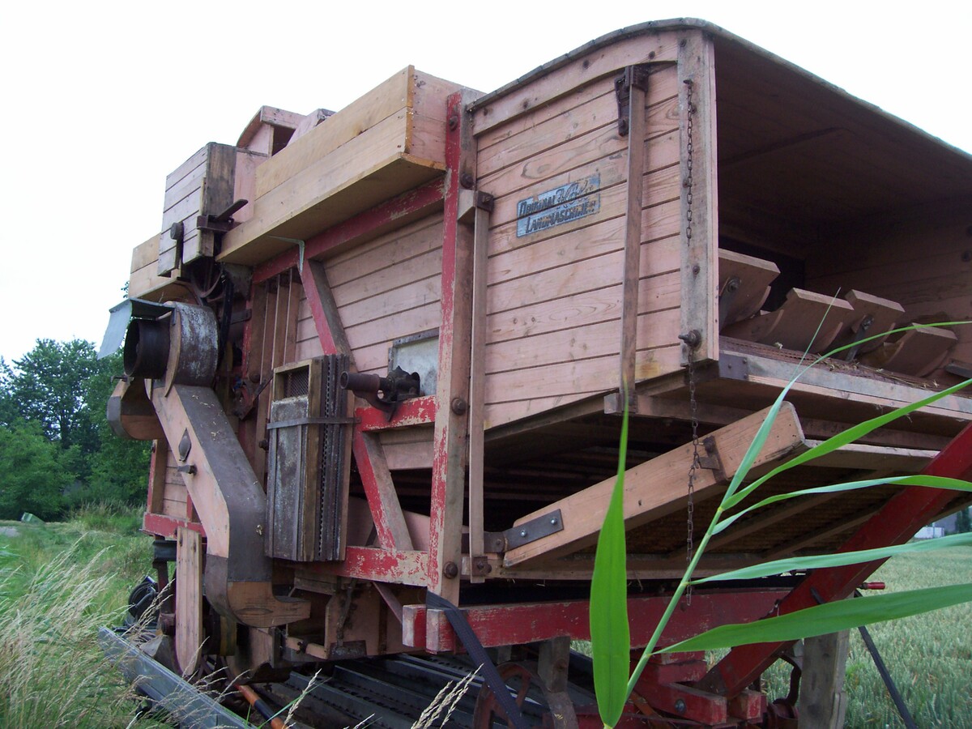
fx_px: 955
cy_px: 364
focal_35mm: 34
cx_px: 486
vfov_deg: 41.8
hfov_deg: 54.0
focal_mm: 5.6
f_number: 2.7
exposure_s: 1/346
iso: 80
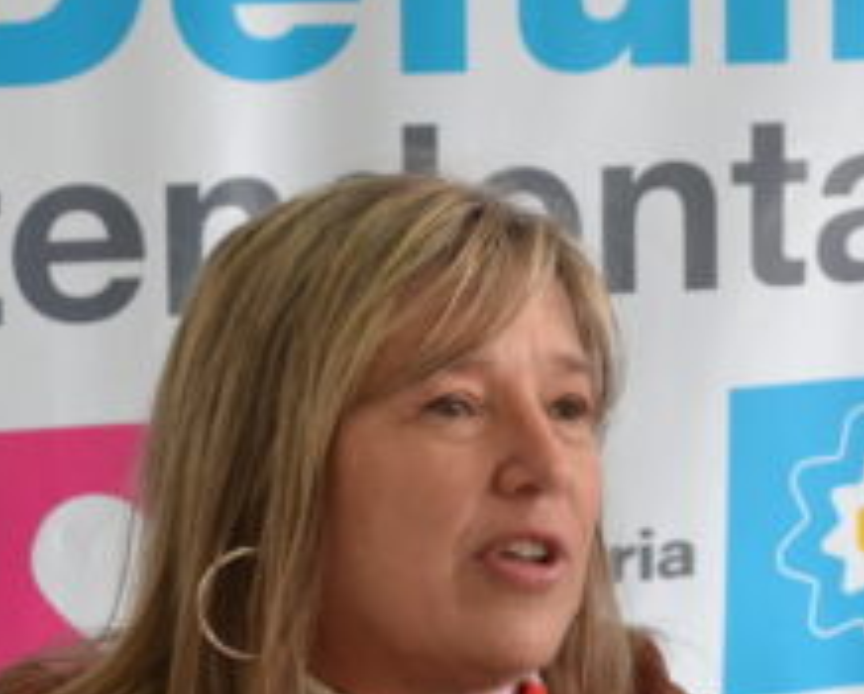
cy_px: 234
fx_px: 3678
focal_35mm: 144
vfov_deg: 10.8
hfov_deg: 13.3
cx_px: 674
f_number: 4.5
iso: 500
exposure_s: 1/60
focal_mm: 29
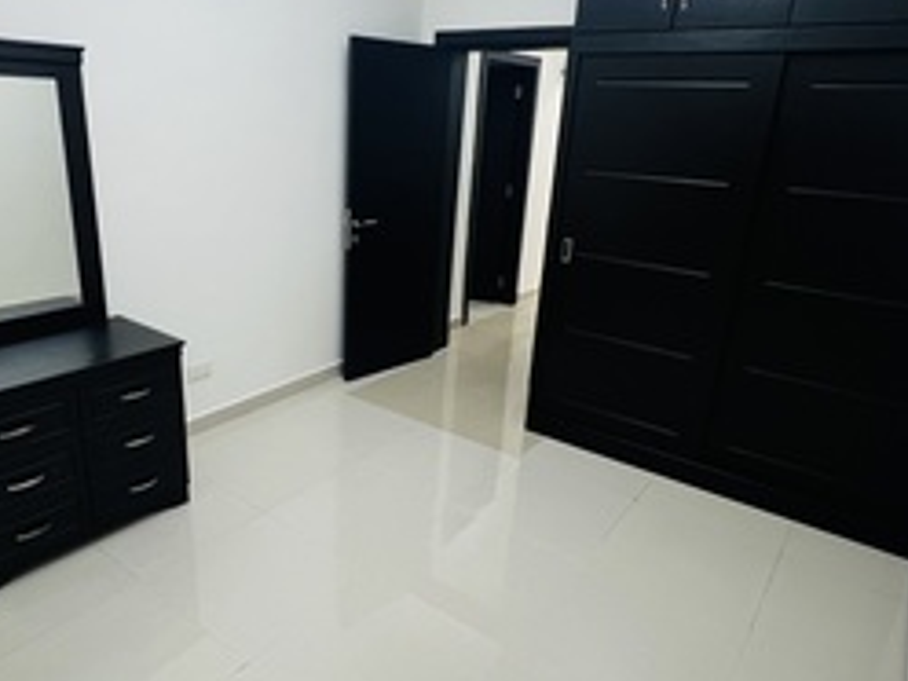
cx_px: 379
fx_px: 630
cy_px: 342
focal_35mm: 24
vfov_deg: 56.8
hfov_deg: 71.1
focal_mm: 1.57
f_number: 1.8
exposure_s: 1/50
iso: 250
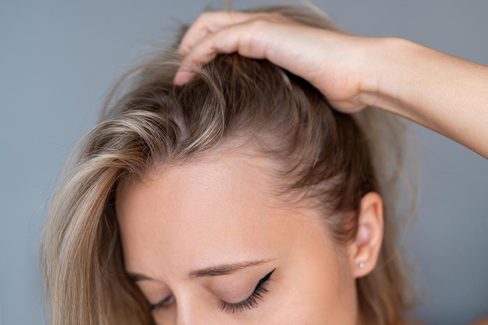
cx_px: 244
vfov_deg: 37.9
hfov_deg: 54.4
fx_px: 474
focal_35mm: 35
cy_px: 162
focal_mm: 35
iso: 250
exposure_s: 1/400
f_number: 3.2
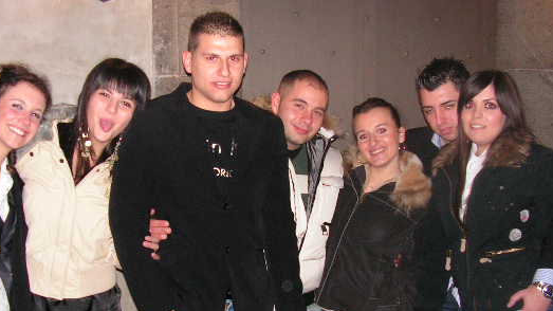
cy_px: 220
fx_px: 704
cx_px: 255
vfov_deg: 24.7
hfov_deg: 42.9
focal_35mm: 48
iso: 200
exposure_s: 1/40
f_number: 3.2
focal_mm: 6
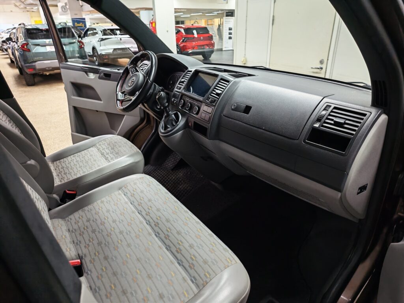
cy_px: 152
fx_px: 268
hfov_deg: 73.9
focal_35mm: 23
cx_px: 202
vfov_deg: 58.9
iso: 200
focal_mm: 5.4
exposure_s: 1/50
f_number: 1.6
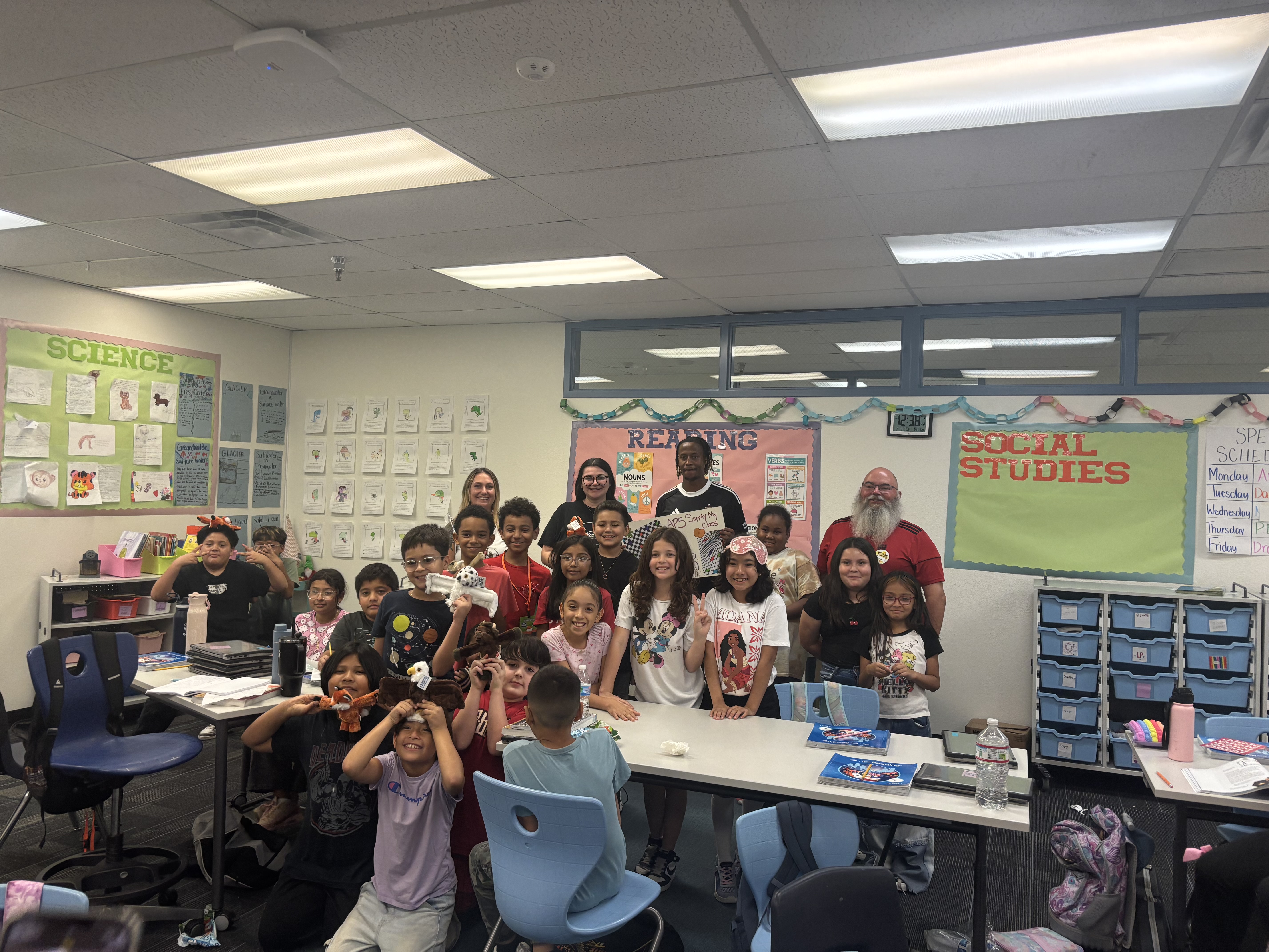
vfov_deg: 53.1
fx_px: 953
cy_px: 476
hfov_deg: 67.3
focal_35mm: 26
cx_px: 634
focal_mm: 5.96
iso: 125
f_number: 1.6
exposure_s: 1/60
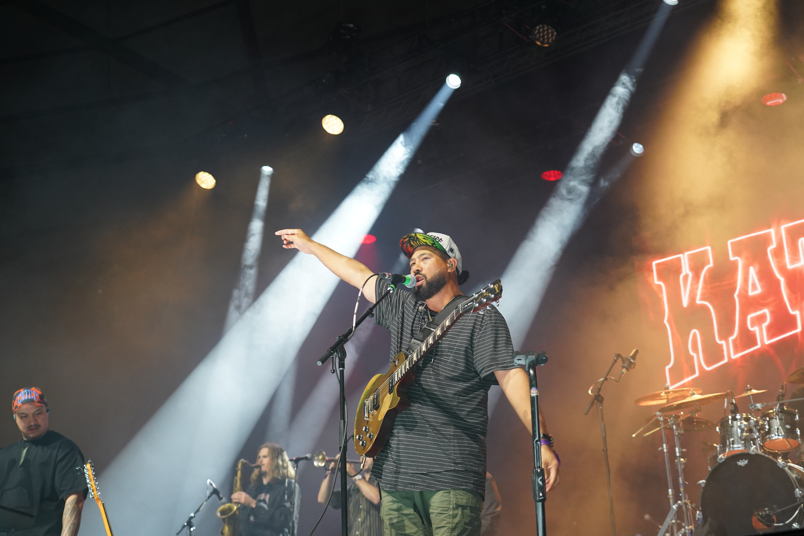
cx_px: 402
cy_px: 268
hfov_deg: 38.2
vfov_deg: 26.0
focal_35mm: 52
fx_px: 1161
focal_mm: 52
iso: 2000
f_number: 4
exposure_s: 1/160
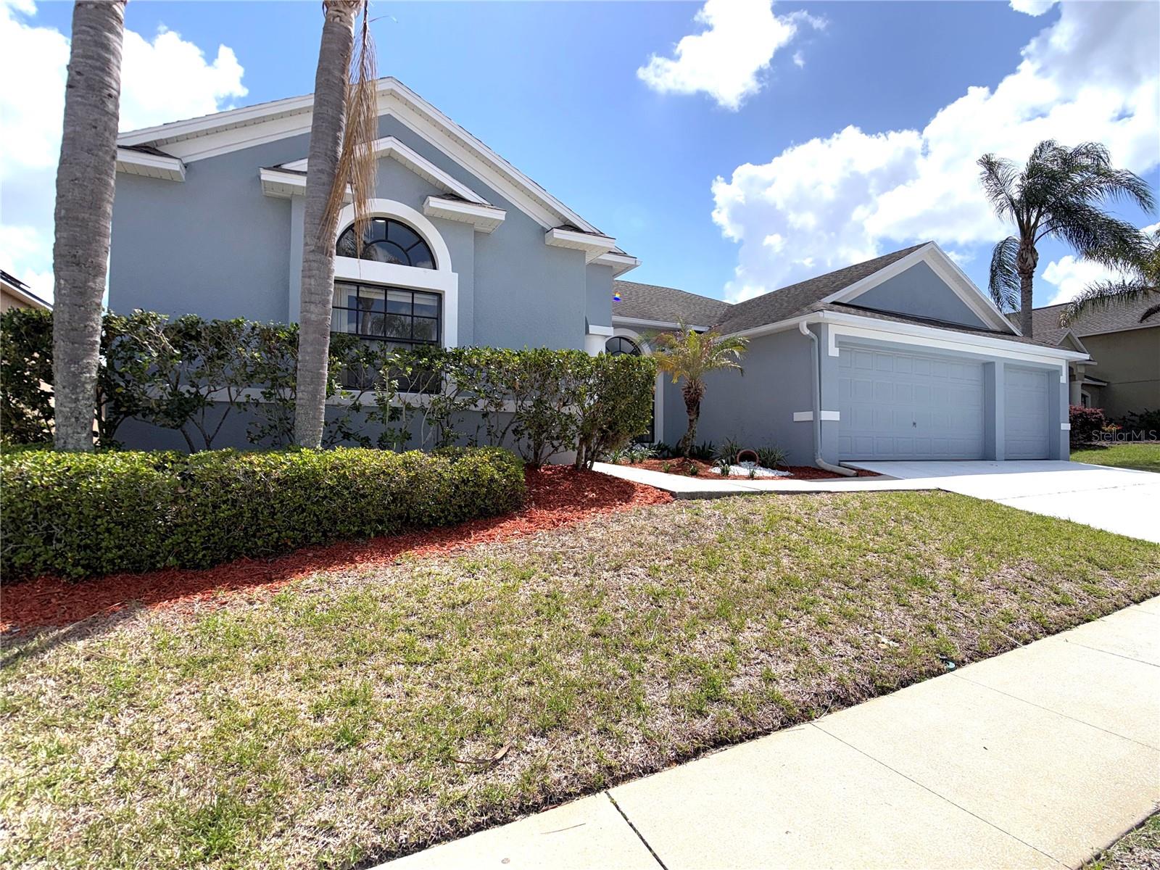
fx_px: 804
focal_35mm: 24
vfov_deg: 56.8
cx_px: 580
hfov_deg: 71.6
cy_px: 435
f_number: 1.78
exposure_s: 1/8621
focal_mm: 6.76
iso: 50
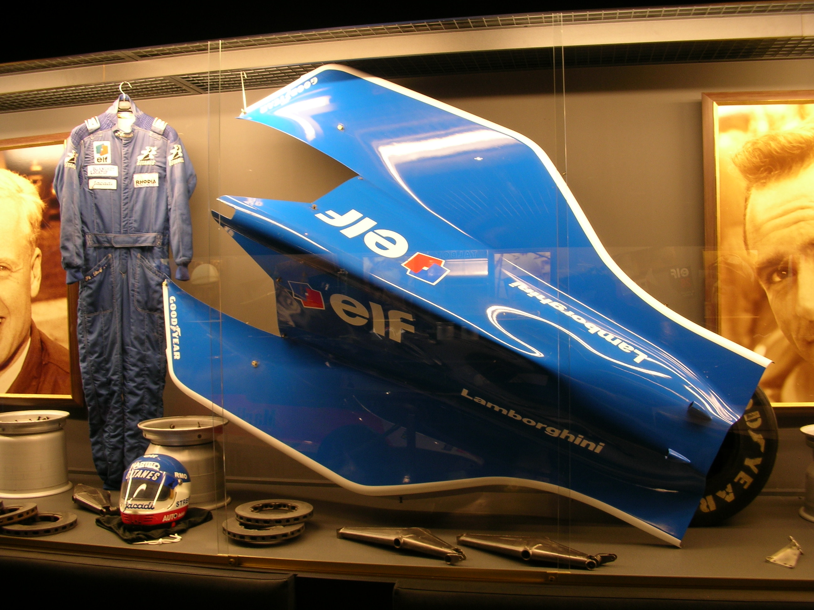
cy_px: 305
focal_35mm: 35
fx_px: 823
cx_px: 407
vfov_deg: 40.7
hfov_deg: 52.6
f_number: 3
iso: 50
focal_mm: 5.8
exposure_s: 1/4
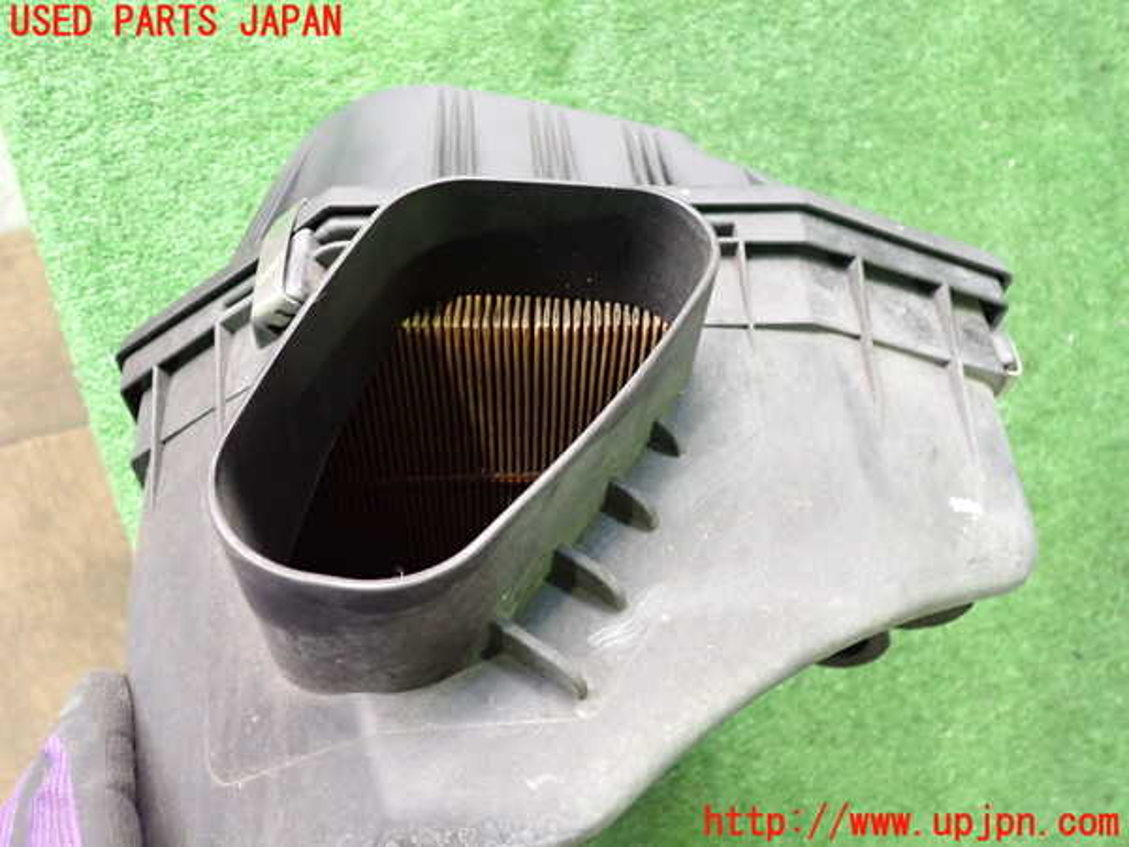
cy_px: 424
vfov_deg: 46.8
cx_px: 564
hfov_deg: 60.0
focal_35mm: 30
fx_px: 978
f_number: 2.3
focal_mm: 5.4
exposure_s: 1/30
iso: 800
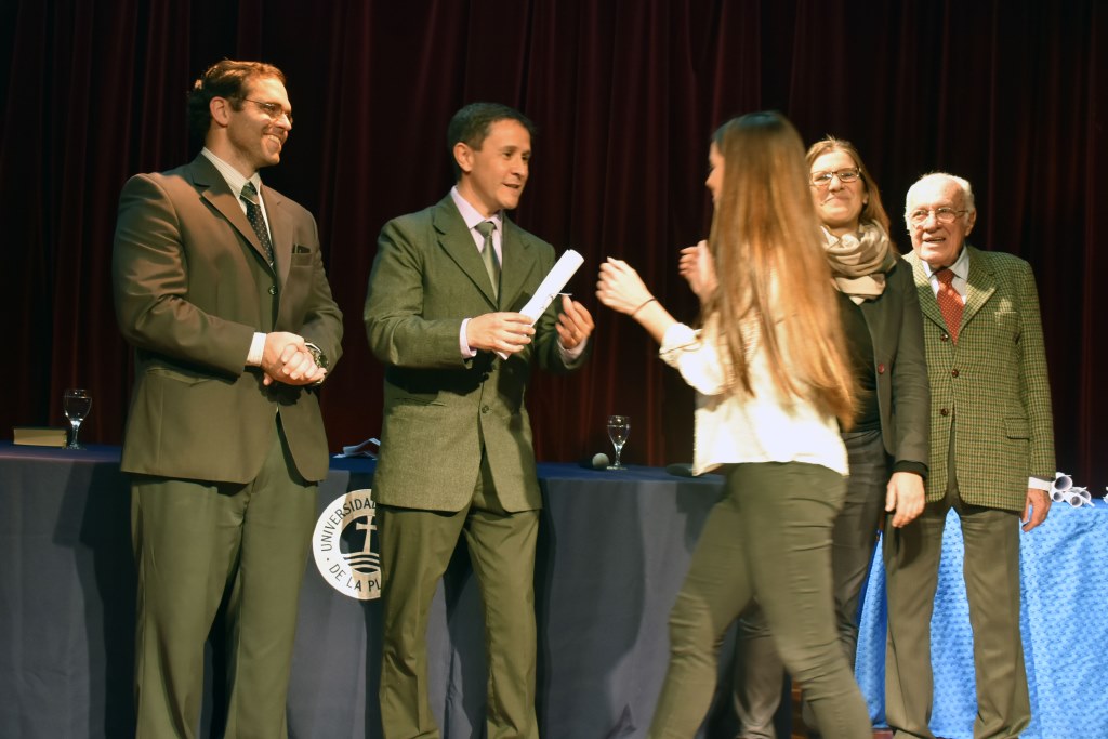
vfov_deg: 33.0
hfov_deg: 47.9
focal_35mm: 40
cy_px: 370
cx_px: 554
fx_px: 1247
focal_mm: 27
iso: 800
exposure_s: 1/50
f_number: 4
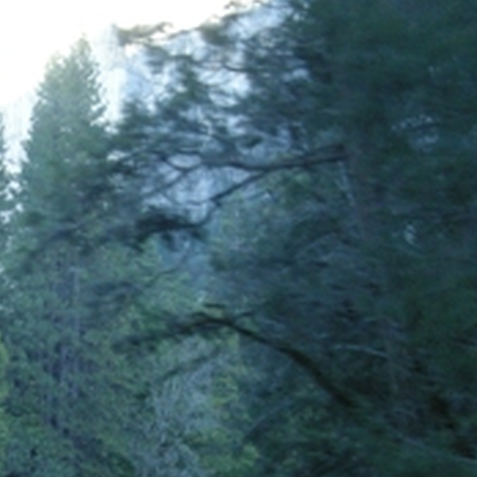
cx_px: -112
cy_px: 359
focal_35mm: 113
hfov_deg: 14.8
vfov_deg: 15.4
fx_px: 1762
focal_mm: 7.9
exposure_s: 1/36.2
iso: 359
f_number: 2.8
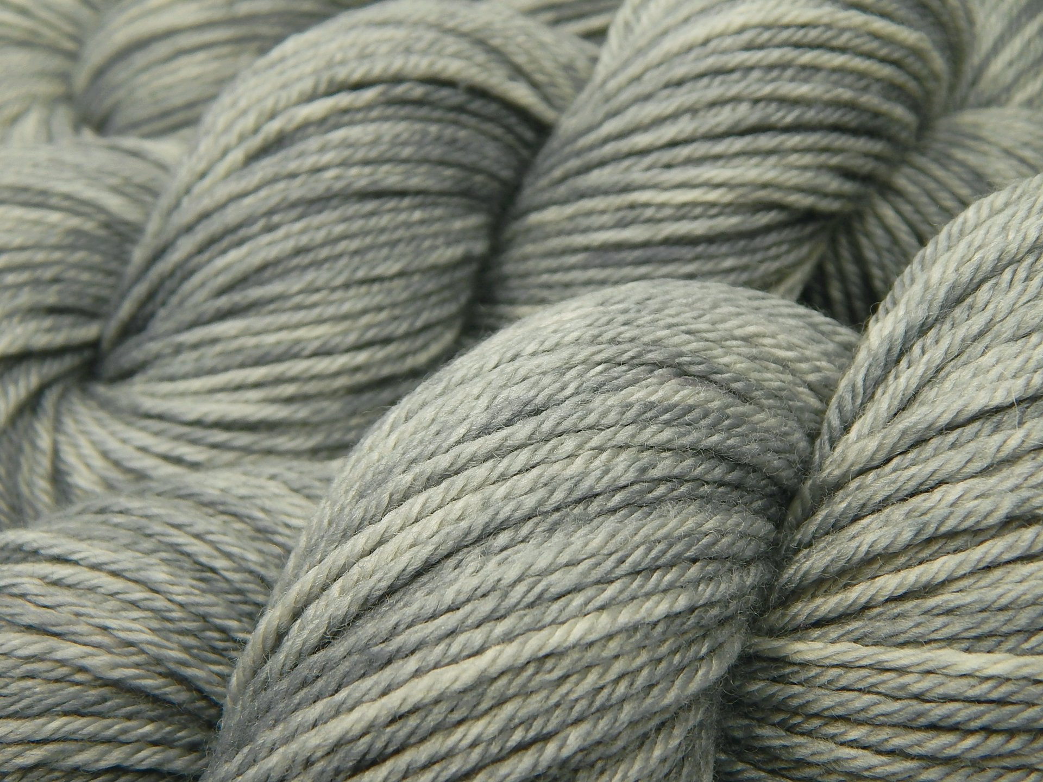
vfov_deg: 37.7
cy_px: 391
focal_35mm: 38
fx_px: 1145
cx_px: 522
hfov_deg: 49.0
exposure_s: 1/30
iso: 125
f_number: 3.4
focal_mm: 6.8
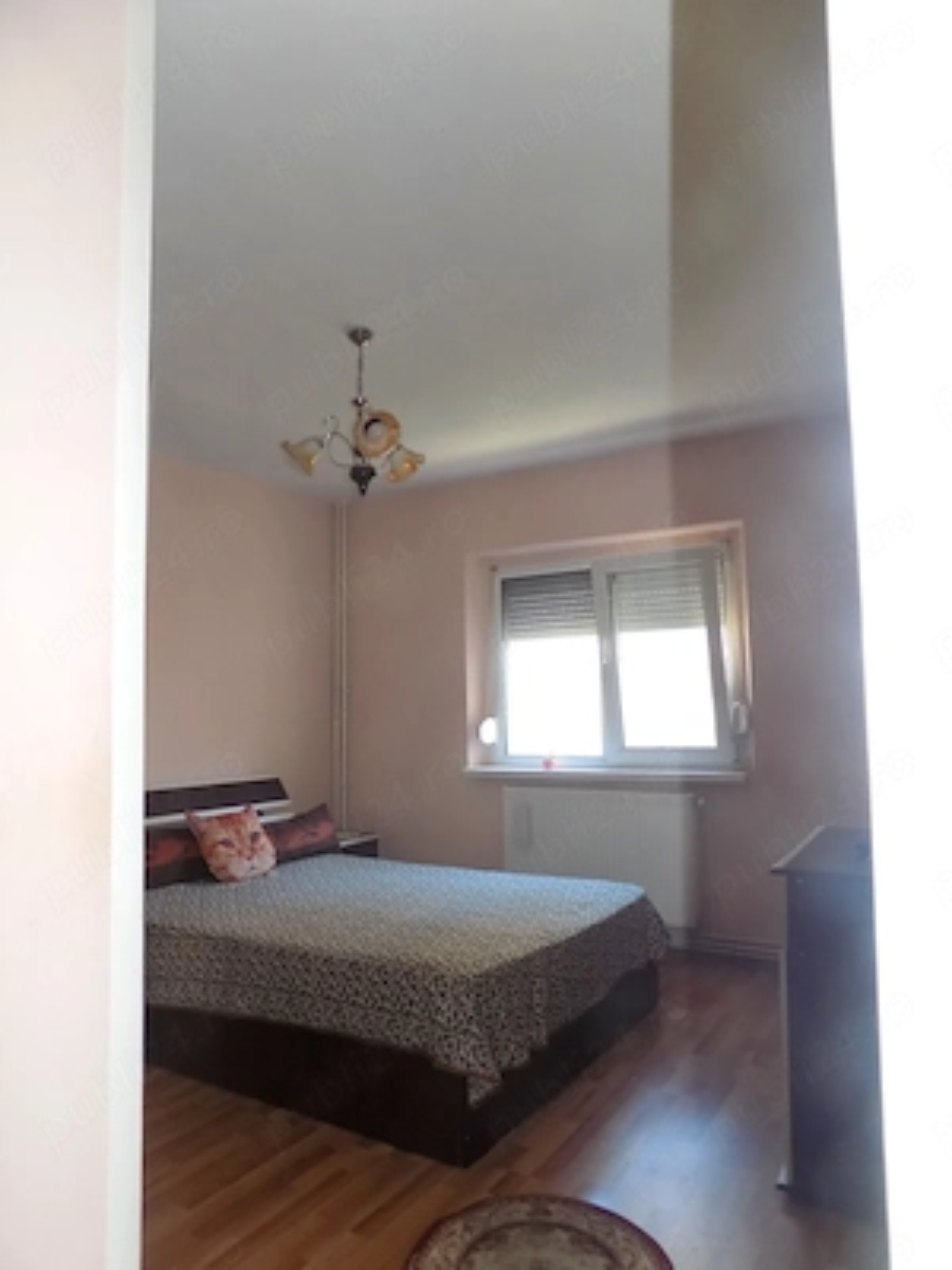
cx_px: 476
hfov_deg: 58.9
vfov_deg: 73.9
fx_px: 843
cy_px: 635
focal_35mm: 23
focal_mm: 4
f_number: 3.1
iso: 200
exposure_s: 1/30
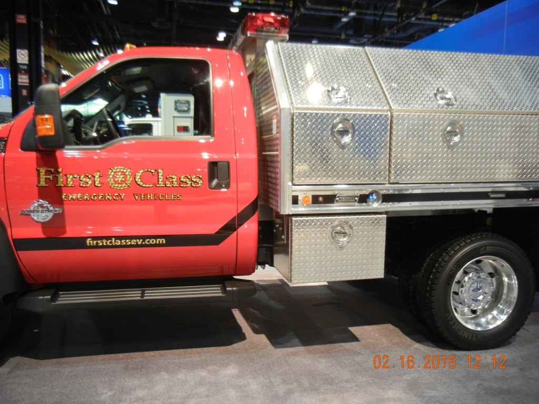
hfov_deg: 60.0
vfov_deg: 46.8
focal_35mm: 30
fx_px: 467
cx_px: 270
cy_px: 202
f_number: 3.5
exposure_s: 1/31
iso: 400
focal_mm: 5.4
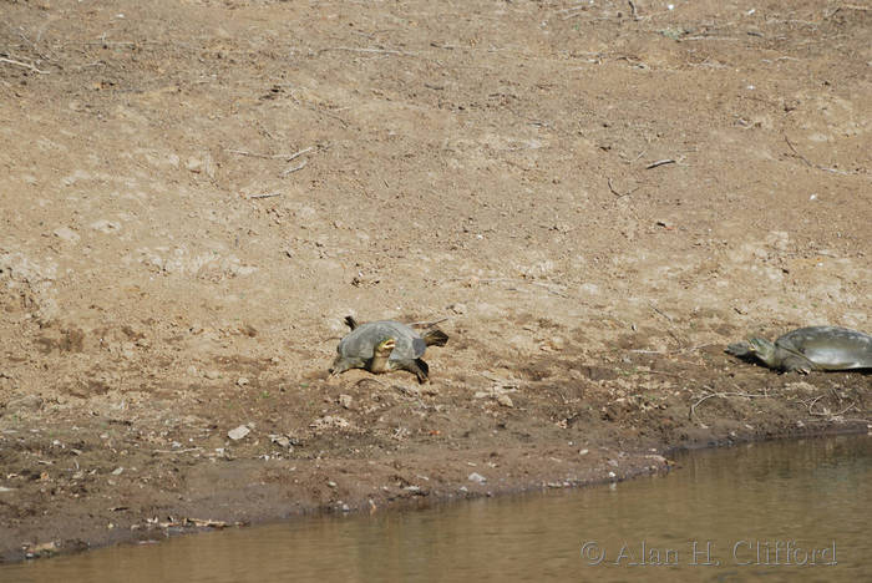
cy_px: 292
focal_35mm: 600
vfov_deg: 2.3
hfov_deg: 3.4
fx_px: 14545
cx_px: 436
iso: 180
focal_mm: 400
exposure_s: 1/500
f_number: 5.6
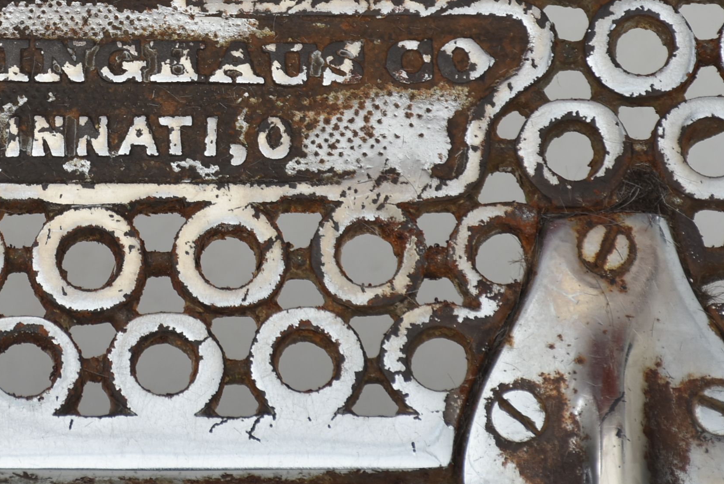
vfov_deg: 4.9
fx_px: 5693
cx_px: 147
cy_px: 83
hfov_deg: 7.3
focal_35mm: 283
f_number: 7.1
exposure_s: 1/200
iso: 200
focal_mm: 105
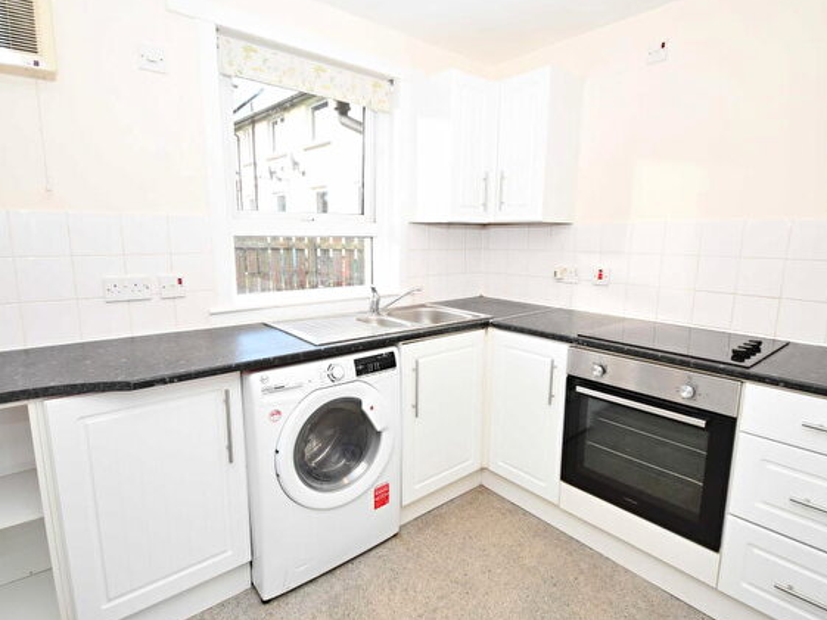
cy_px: 310
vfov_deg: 71.6
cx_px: 422
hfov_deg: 87.7
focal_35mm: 18
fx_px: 430
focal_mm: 10
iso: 560
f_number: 4
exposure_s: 1/60
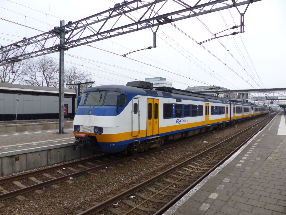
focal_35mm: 25
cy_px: 108
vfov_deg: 54.9
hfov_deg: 69.4
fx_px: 207
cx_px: 143
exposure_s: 1/500
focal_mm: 4.5
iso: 200
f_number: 2.8
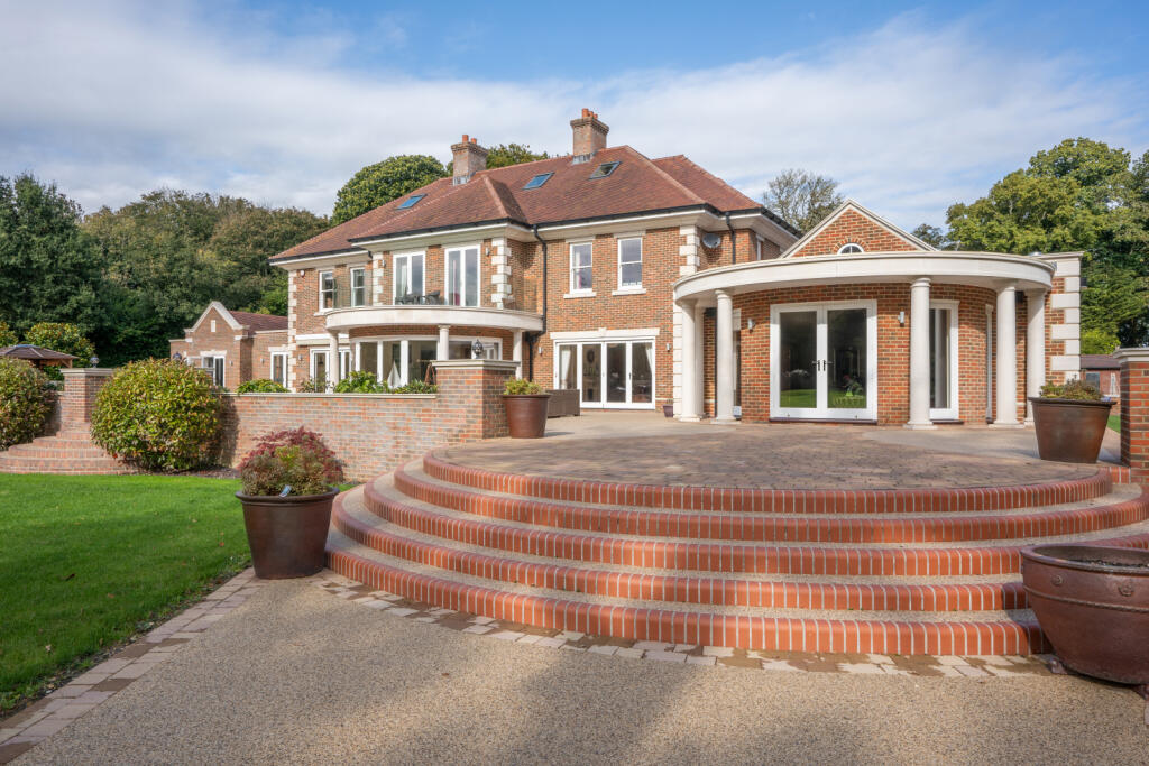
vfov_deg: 53.1
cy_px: 383
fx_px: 766
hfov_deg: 73.7
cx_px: 574
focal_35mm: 24
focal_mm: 24
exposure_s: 1/125
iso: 200
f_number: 11
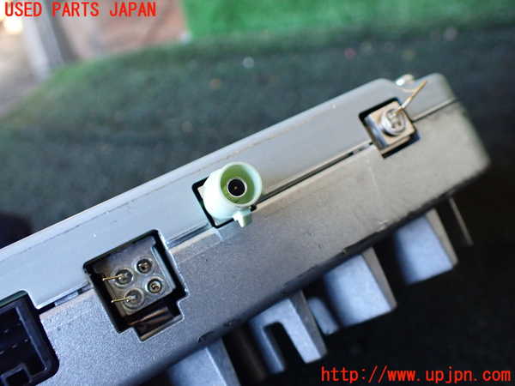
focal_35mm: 30
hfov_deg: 60.0
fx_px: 446
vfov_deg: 46.8
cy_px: 193
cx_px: 258
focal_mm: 5.4
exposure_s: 1/125
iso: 640
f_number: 2.3
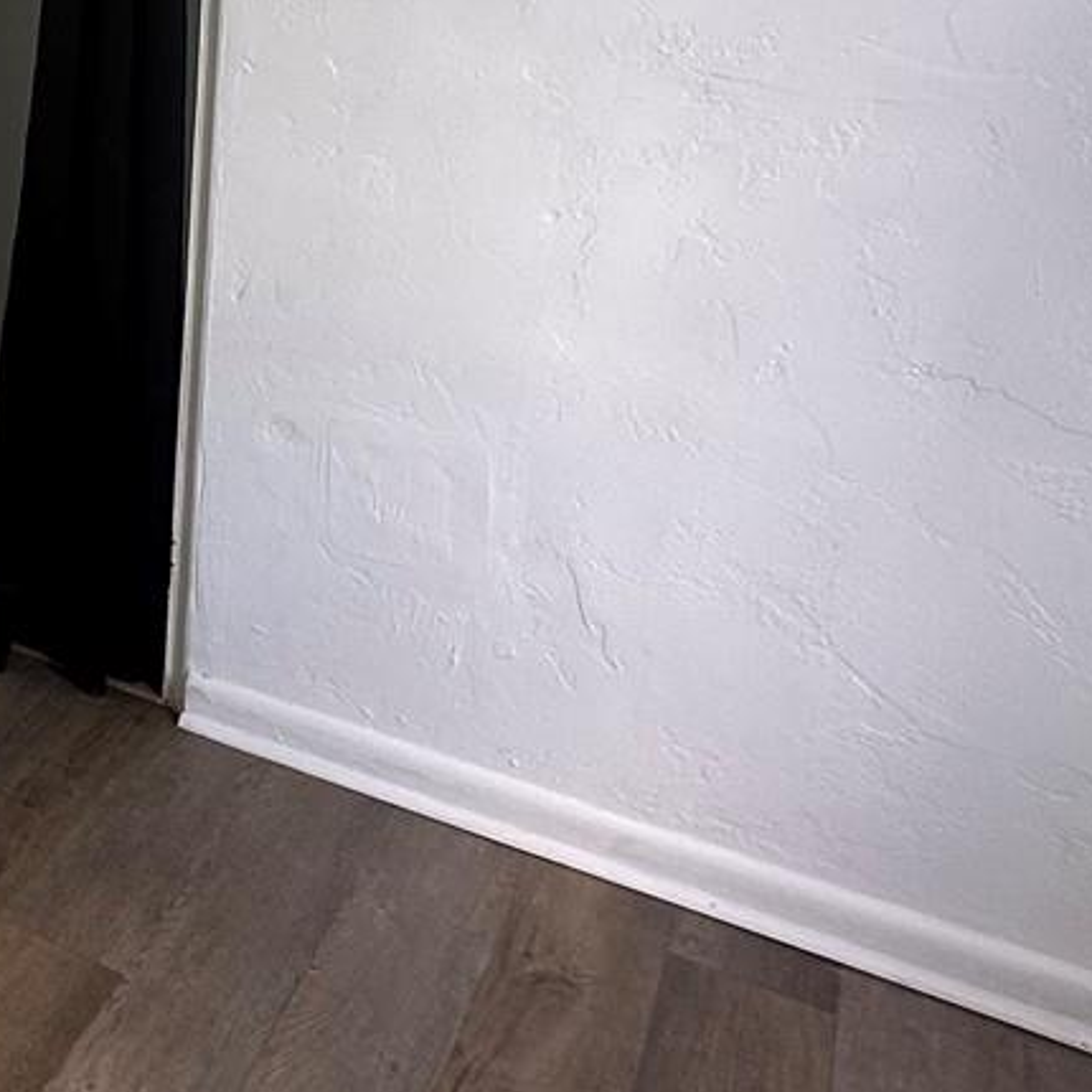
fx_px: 1642
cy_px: -25
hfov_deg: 27.5
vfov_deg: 33.4
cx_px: -480
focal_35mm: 46
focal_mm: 2.22
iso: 50
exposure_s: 1/99
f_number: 2.2
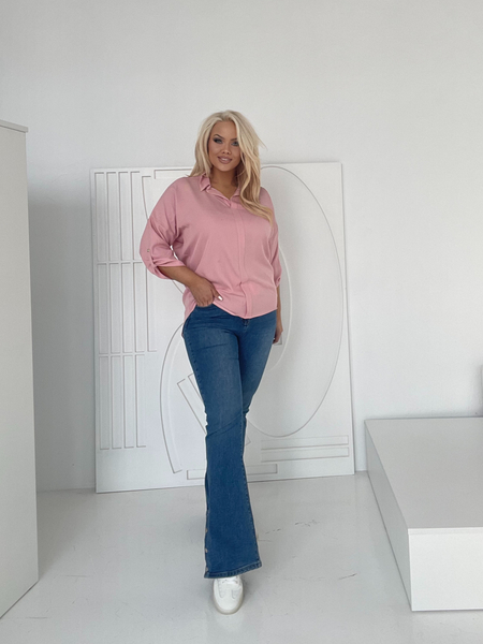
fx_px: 428
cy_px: 322
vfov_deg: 73.9
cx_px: 242
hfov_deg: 58.9
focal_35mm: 23
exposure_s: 1/121
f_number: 2.2
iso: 25
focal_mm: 2.71
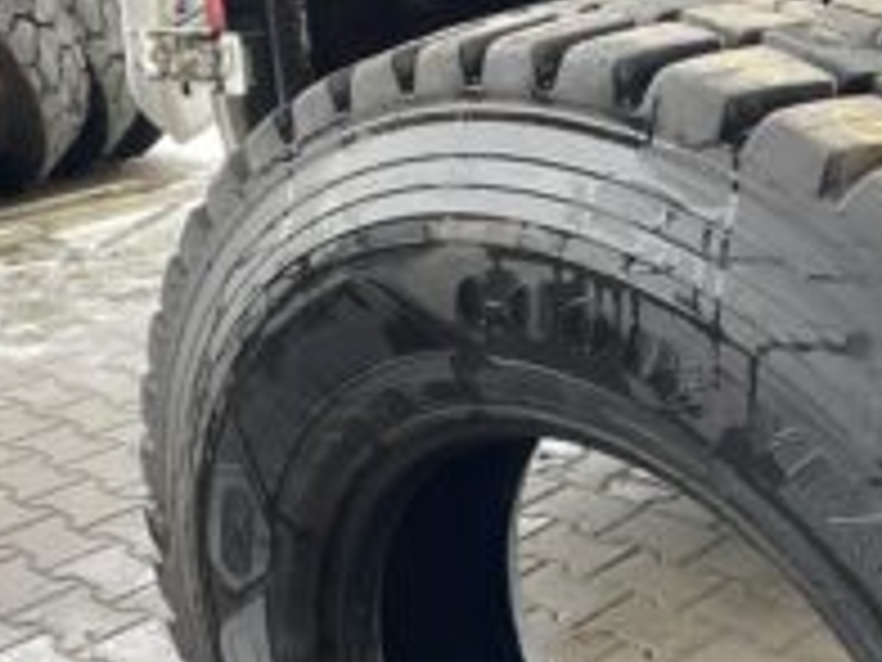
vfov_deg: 24.6
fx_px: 1452
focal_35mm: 57
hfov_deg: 33.3
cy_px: 651
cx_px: 626
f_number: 1.8
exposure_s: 1/121
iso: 100
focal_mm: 4.25
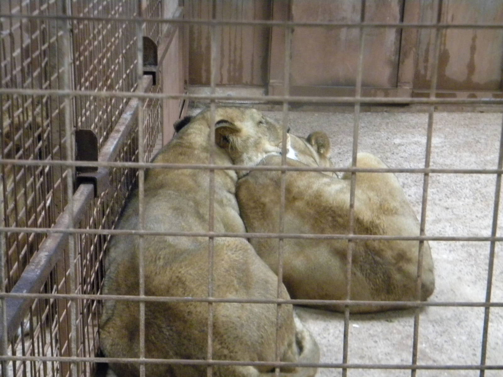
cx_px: 252
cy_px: 188
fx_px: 974
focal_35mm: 67
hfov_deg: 29.0
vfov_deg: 21.9
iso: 800
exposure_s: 1/6.3
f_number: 4.3
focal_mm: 12.2
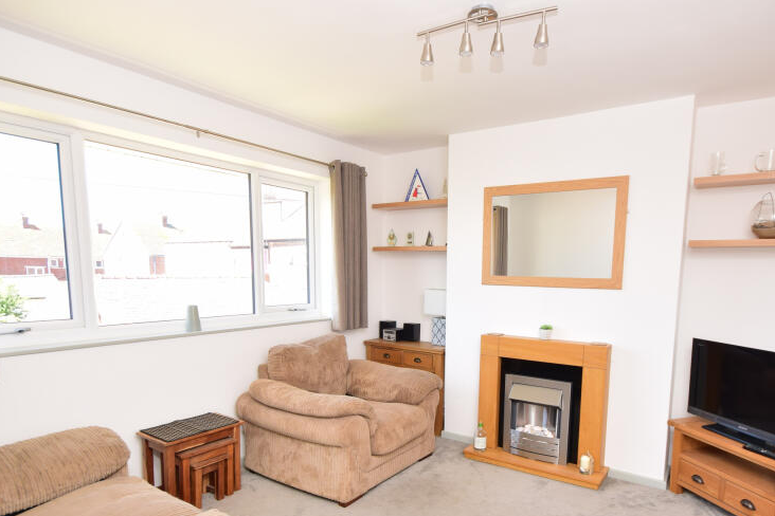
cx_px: 429
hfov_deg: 80.9
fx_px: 452
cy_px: 335
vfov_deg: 58.4
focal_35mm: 21
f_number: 9
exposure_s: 1/60
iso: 400
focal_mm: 10
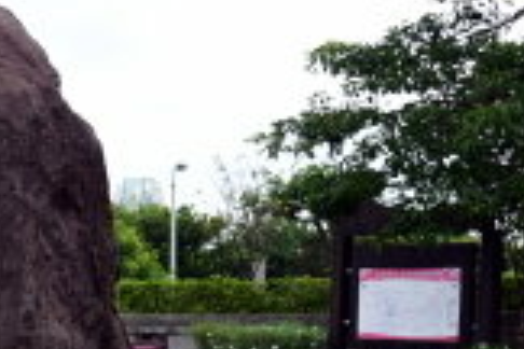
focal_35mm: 76
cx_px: -233
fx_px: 1106
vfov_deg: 17.5
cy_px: 355
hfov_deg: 22.5
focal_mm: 24
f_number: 6.3
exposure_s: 1/80
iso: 100
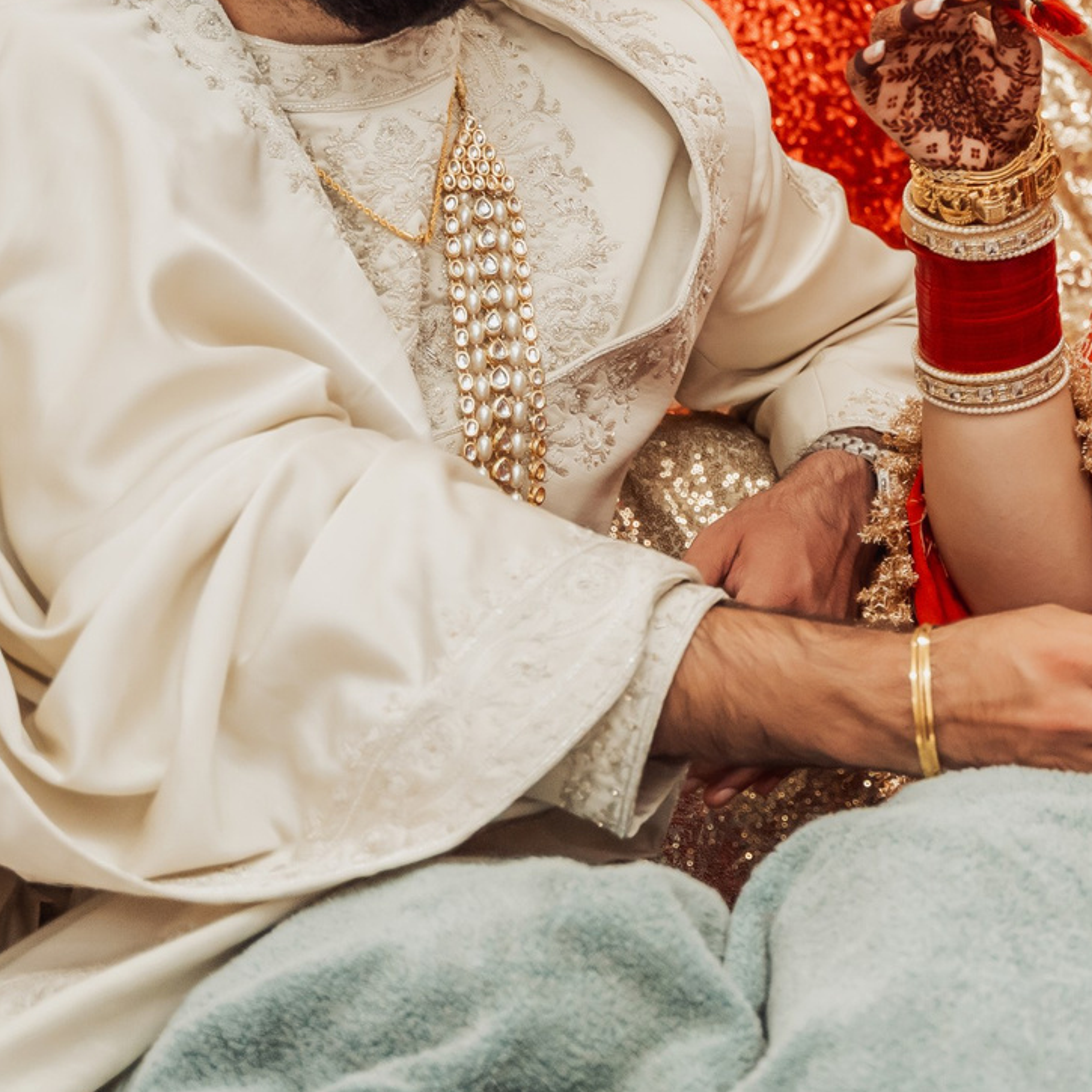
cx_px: 1203
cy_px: 82
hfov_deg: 12.3
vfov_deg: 12.4
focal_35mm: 140
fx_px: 4979
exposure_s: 1/200
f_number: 2.8
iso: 1000
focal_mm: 46.5
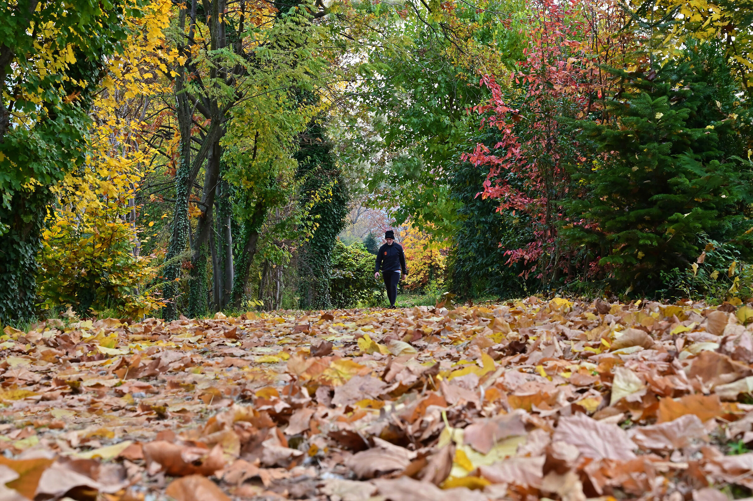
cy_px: 250
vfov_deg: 22.6
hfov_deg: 33.4
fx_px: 1254
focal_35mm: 60
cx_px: 376
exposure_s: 1/125
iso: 1250
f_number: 14
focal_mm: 60
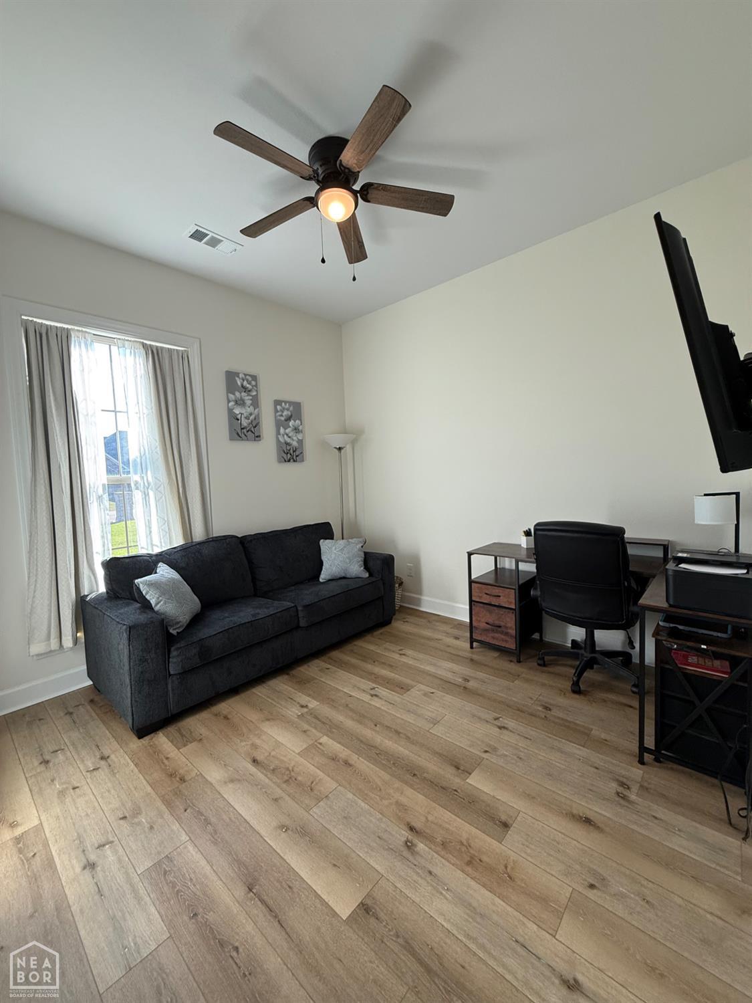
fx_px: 406
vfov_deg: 102.1
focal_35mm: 14
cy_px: 502
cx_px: 376
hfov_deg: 85.7
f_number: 2.2
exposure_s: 1/120
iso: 160
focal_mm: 2.22
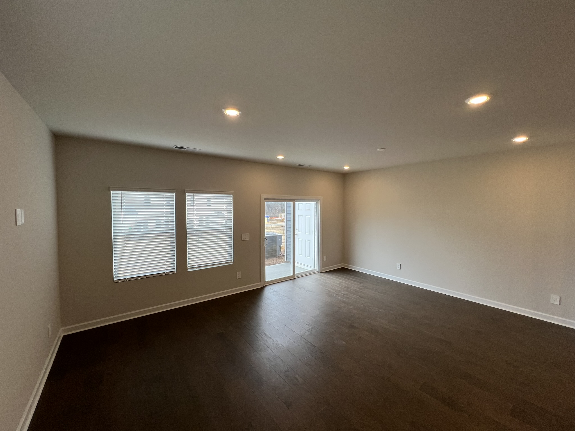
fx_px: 216
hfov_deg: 106.2
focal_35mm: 13
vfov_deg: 89.9
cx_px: 288
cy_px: 216
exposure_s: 1/120
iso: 50
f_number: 1.8
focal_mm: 1.57
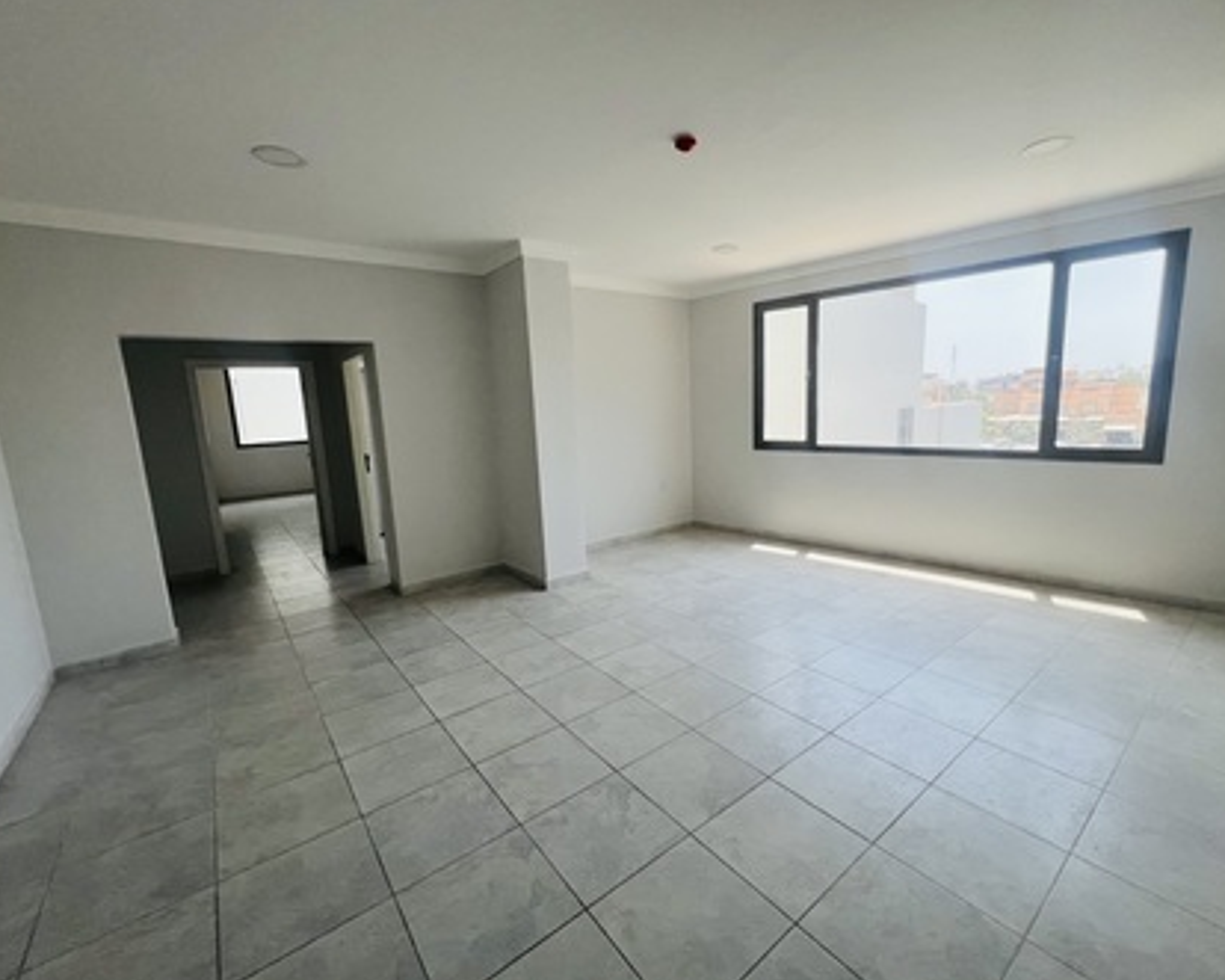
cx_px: 638
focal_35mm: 14
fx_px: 507
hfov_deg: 100.7
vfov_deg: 88.0
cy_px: 490
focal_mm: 1.57
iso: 80
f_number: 1.8
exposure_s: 1/99
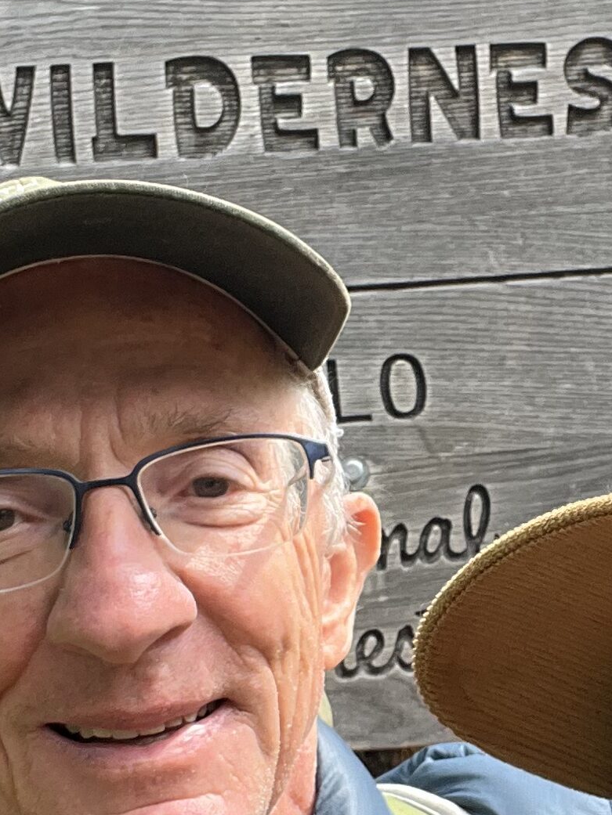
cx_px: 480
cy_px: 646
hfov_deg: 16.5
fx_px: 2098
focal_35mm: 89
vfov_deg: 21.7
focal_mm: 2.71
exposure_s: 1/129
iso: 25
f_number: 2.2
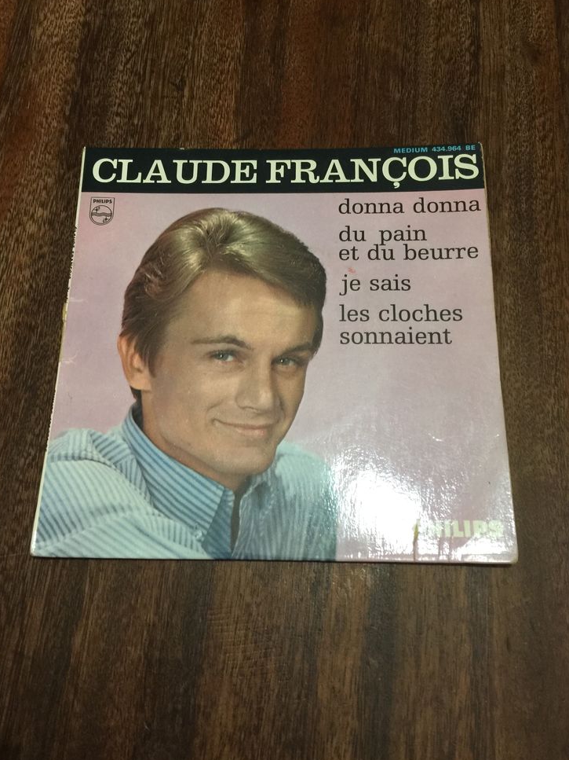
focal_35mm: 30
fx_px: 658
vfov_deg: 60.0
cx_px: 288
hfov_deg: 46.8
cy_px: 384
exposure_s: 1/10
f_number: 2.2
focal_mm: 4.15
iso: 100
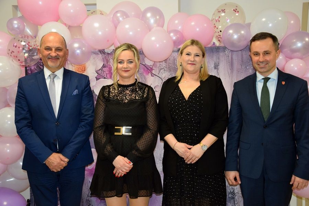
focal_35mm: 45
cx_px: 154
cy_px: 103
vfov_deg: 29.9
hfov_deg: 43.6
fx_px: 386
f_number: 4.5
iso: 800
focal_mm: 30
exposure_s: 1/80
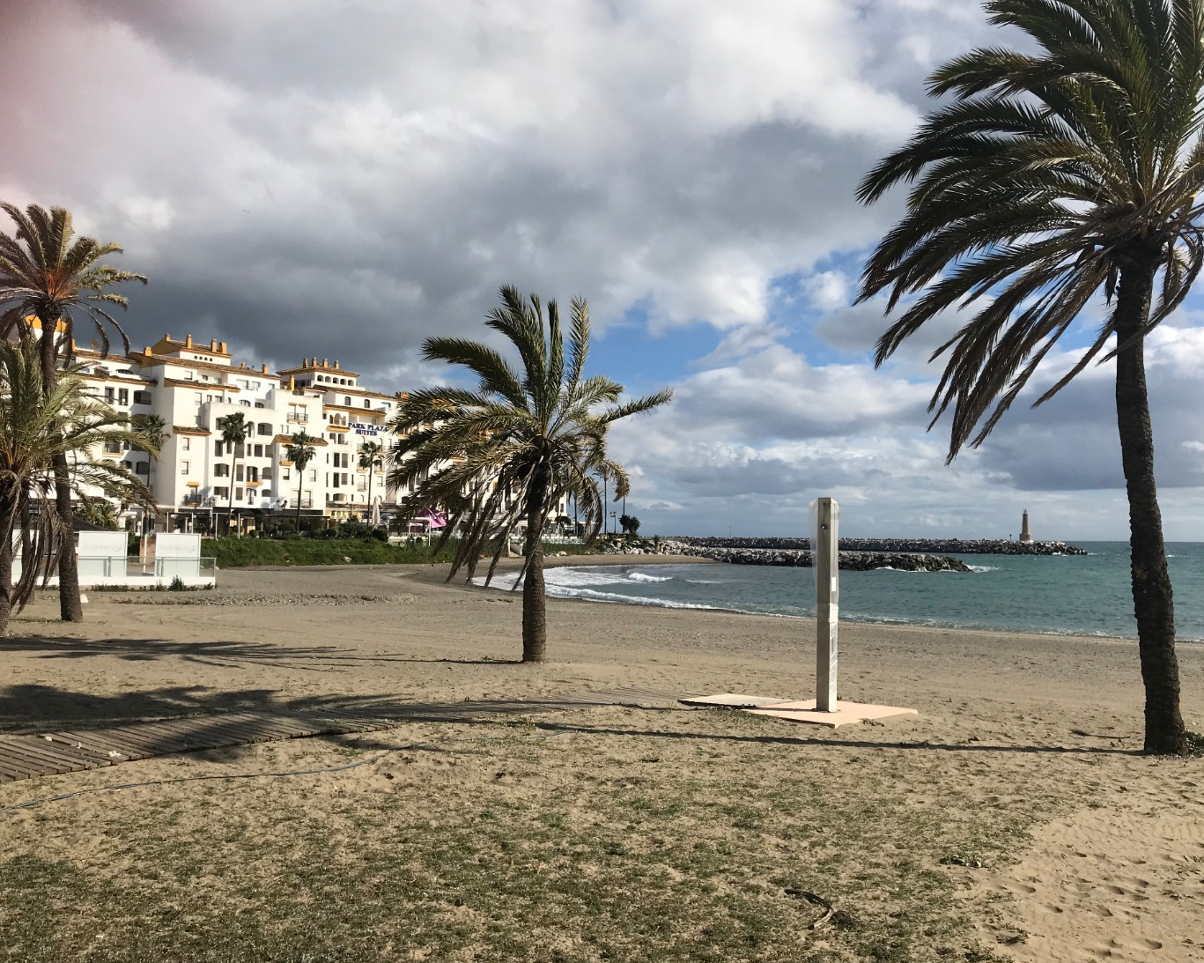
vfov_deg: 48.5
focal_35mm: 30
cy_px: 474
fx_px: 1069
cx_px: 622
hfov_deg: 58.8
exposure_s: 1/4808
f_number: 1.8
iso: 20
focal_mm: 3.99
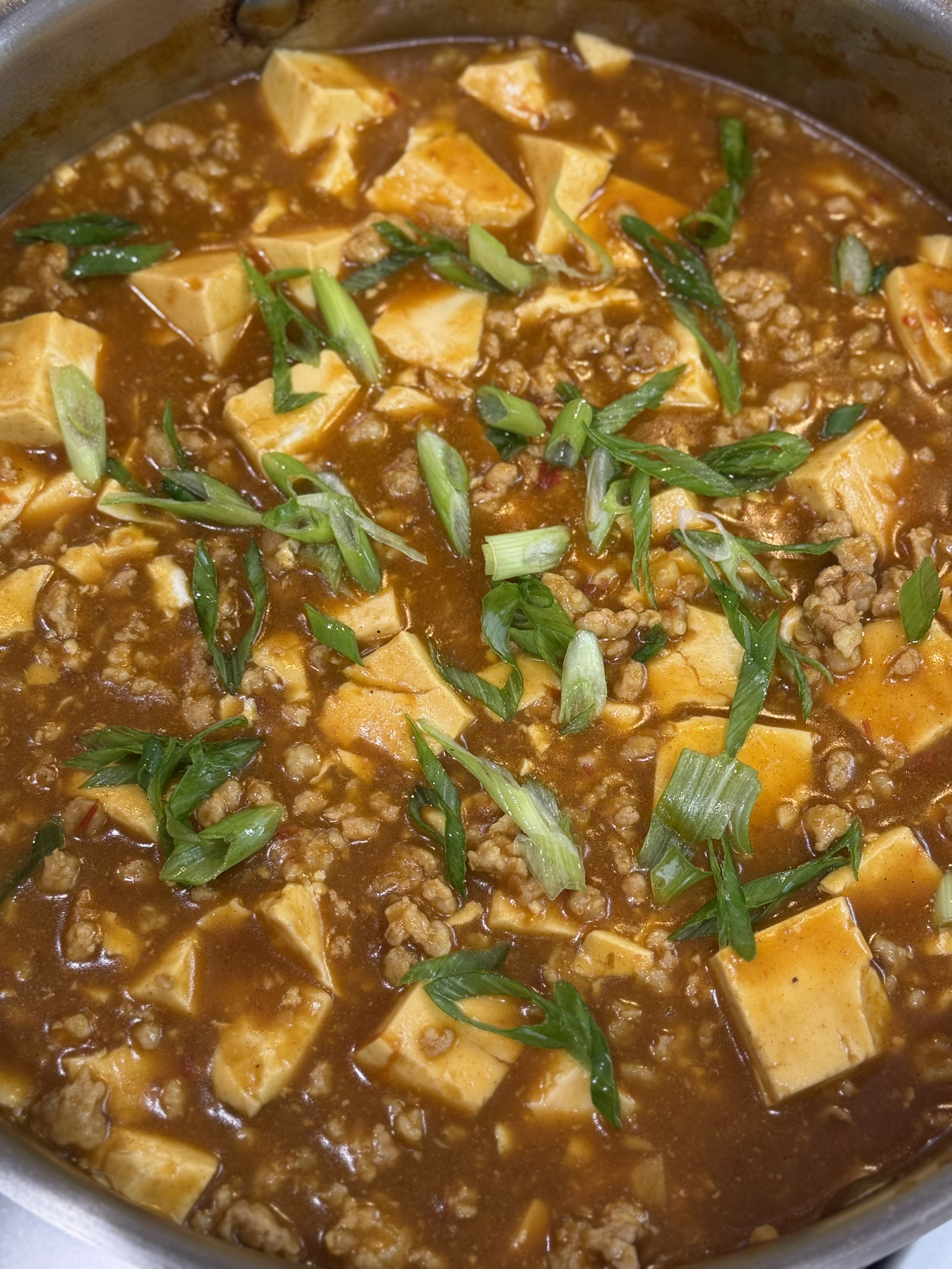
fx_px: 1760
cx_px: 476
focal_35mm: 48
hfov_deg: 30.3
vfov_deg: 39.7
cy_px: 634
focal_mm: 6.76
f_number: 1.78
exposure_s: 1/60
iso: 80
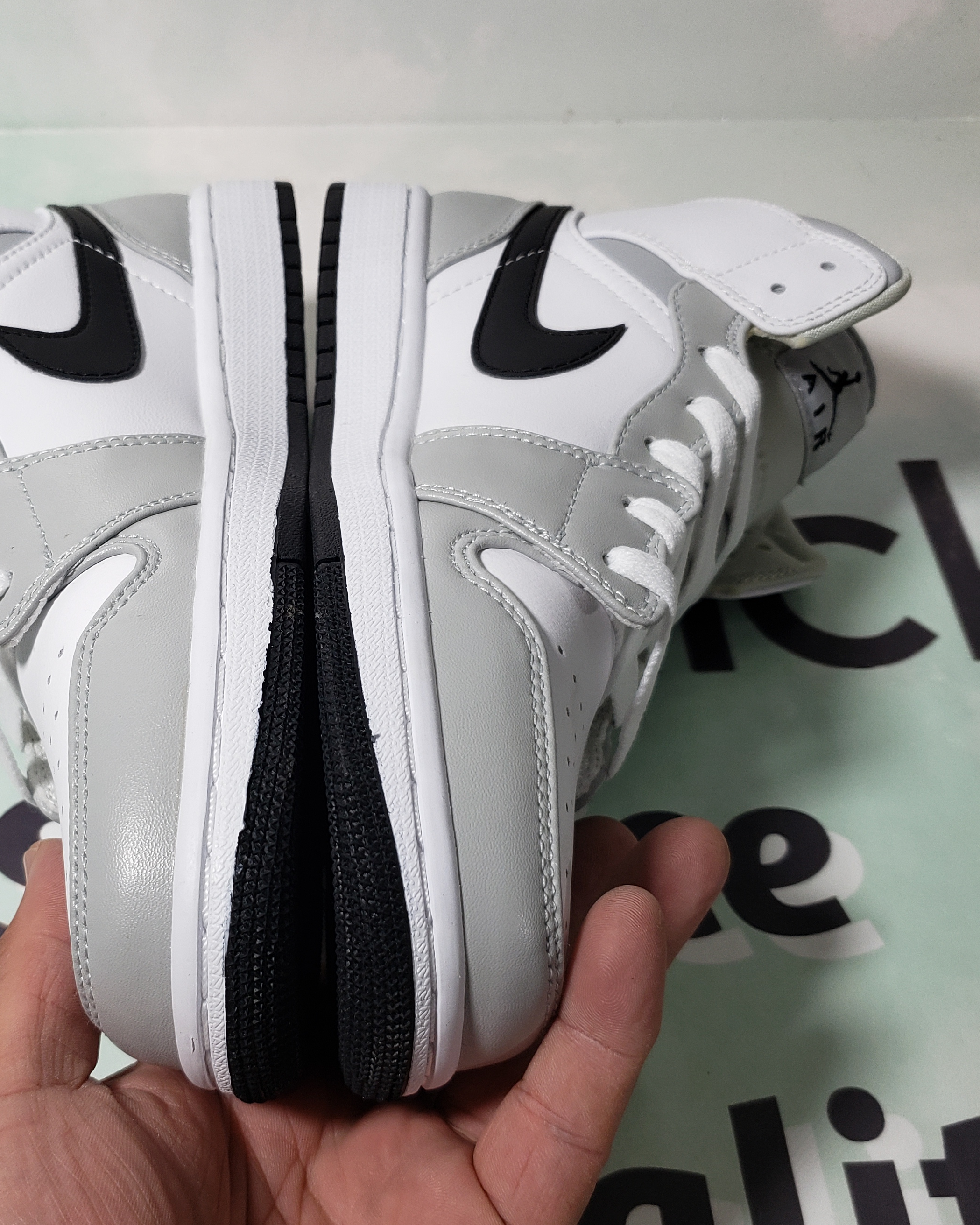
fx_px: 1414
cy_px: 660
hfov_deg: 37.7
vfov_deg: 46.8
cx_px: 308
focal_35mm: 39
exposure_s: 1/441
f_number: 1.5
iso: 50
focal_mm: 4.3
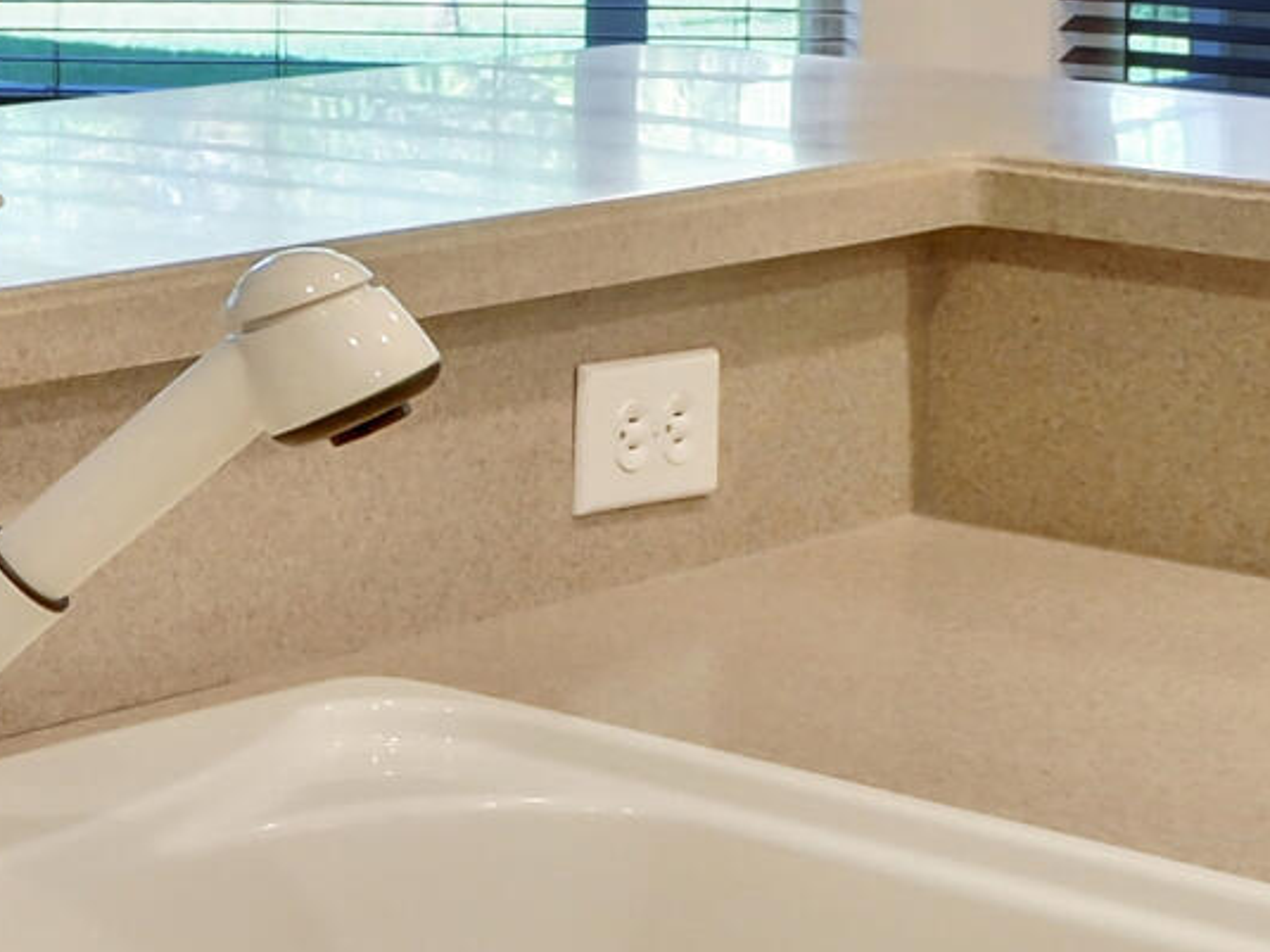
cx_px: -1109
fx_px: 3705
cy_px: -304
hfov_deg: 16.0
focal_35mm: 101
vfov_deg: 14.0
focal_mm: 9
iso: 200
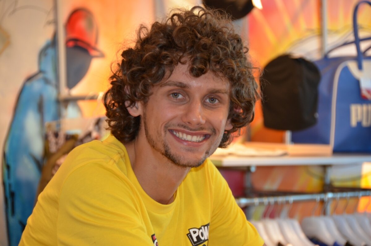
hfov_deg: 12.3
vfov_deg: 8.1
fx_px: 1728
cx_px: 186
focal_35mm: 168
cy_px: 123
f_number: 5.3
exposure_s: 1/60
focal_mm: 112
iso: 500
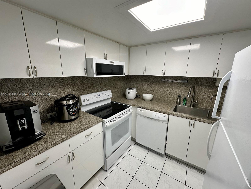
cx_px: 126
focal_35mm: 14
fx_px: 102
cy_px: 94
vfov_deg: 85.7
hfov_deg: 102.1
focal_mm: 2.22
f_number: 2.2
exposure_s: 1/120
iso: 125
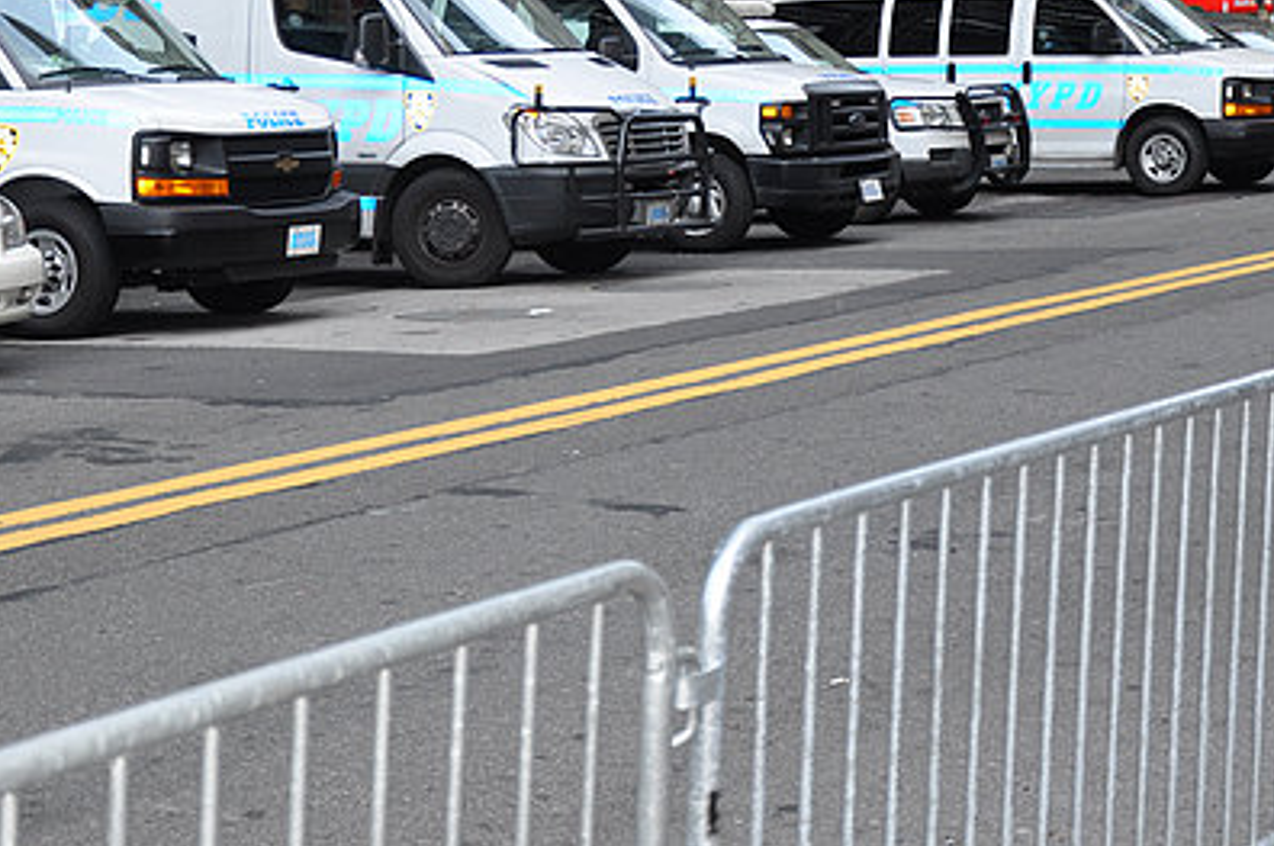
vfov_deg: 14.6
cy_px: 114
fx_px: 3283
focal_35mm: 93
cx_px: 576
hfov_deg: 22.0
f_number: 4.5
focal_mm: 35
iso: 450
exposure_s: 1/125
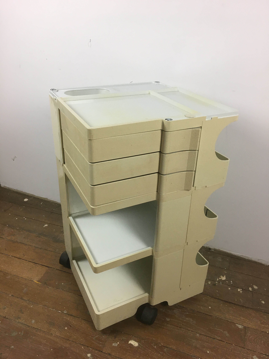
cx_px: 134
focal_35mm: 29
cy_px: 180
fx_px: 300
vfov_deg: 61.7
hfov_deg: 48.2
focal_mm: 4.15
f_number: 2.2
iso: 50
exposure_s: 1/33
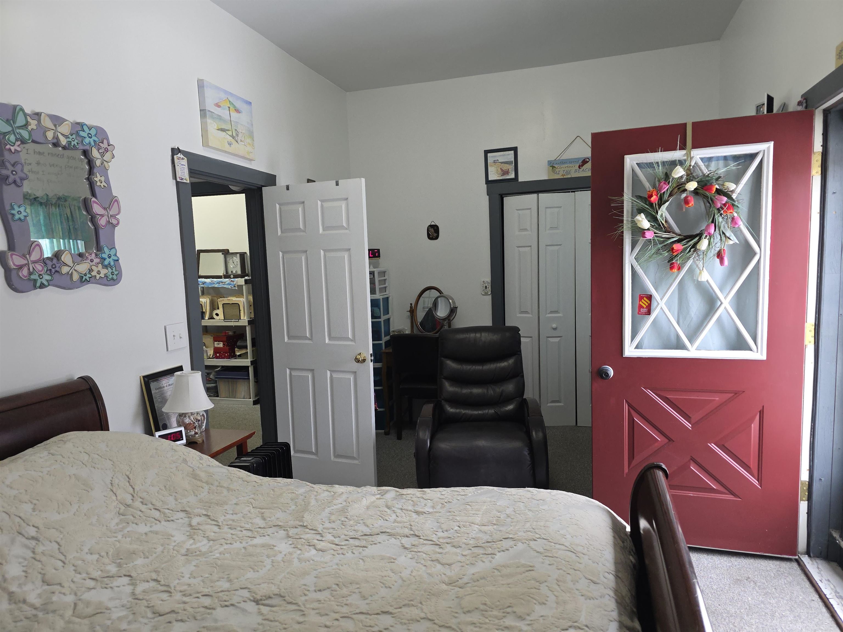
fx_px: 560
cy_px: 316
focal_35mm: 23
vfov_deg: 58.9
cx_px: 422
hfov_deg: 73.9
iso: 250
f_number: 1.7
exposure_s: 1/120
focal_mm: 6.3
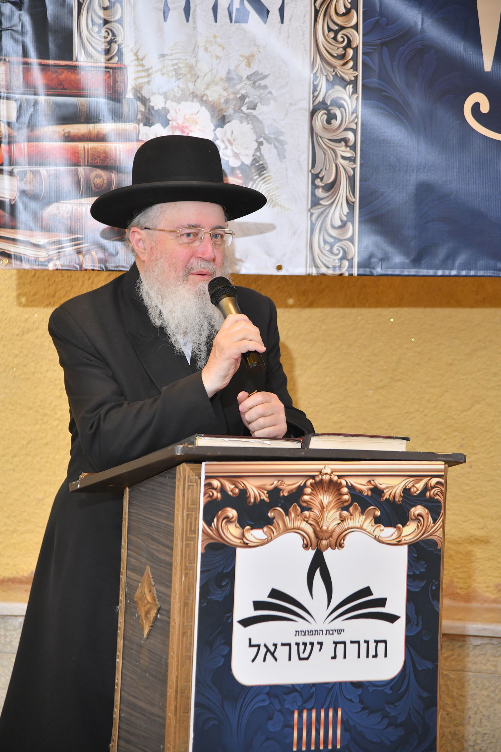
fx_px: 2338
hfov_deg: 12.2
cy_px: 376
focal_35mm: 112
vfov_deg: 18.3
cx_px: 250
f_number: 4
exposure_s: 1/200
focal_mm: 112
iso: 1600
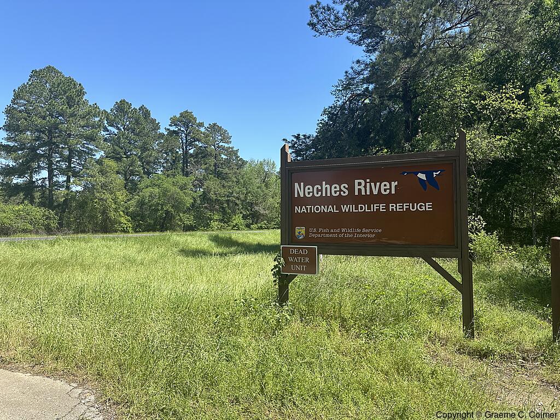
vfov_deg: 56.8
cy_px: 210
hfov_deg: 71.6
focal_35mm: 24
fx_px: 388
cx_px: 280
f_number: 1.78
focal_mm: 6.86
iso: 80
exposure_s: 1/2525
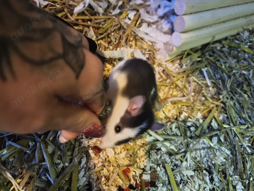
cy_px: 92
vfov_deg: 56.8
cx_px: 129
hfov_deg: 71.6
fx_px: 176
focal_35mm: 24
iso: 5000
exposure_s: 1/20
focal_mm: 5.35
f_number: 1.7
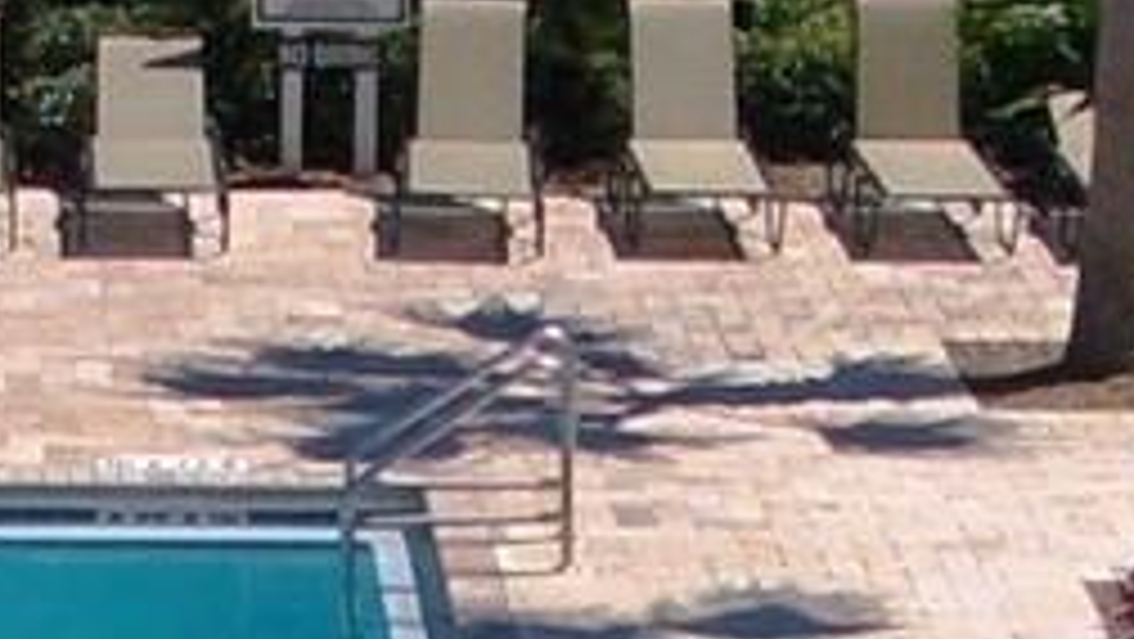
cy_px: 1287
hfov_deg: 8.9
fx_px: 7280
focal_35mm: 242
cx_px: 256
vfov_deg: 4.9
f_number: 4.3
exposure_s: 1/800
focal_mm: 5.8
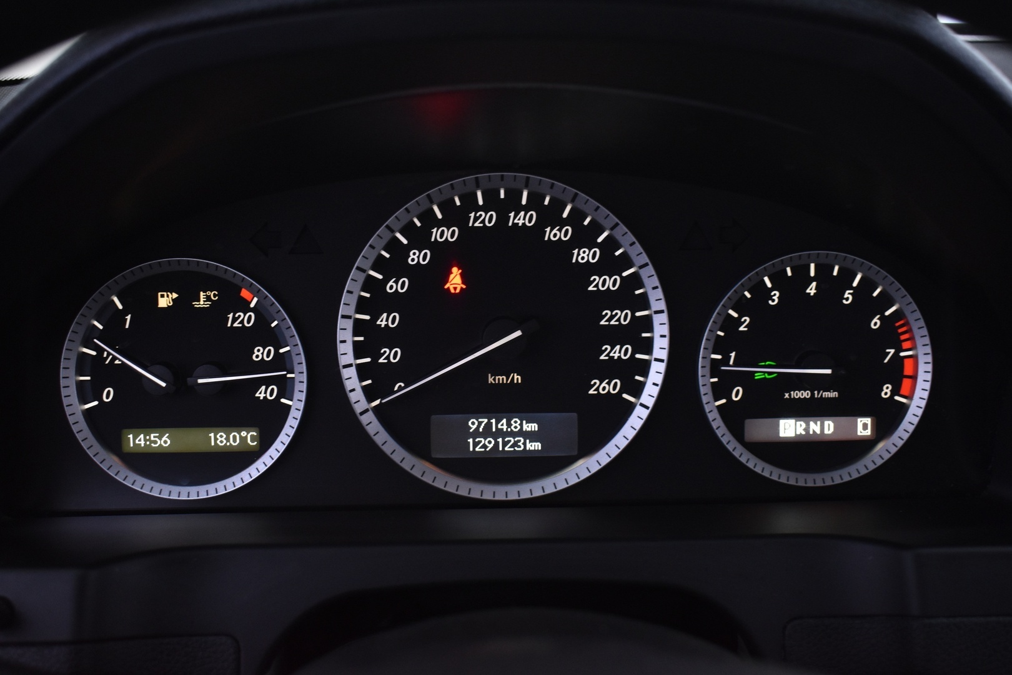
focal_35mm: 40
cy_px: 338
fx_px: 1138
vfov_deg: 33.0
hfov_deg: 47.9
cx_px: 506
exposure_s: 1/15
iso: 1250
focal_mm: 27
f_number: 5.6
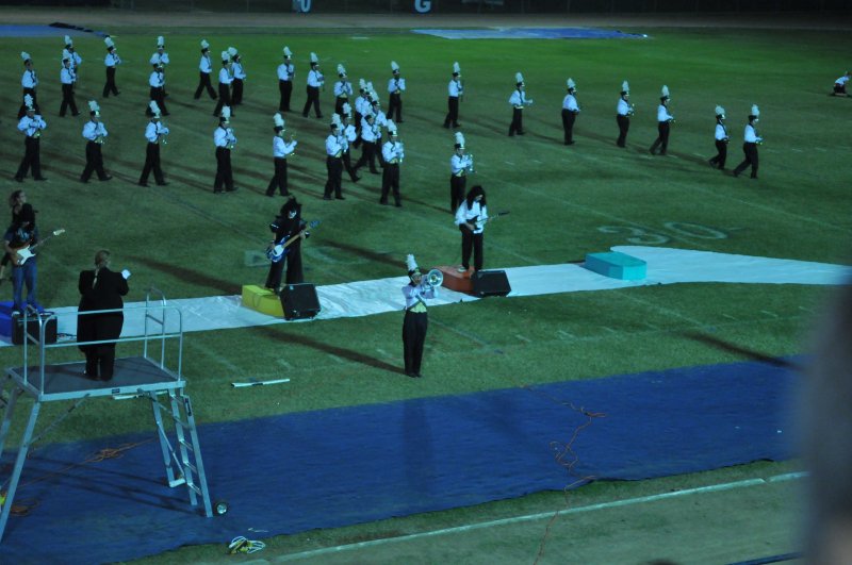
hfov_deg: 24.7
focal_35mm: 82
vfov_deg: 16.5
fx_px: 1950
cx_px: 426
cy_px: 282
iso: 1600
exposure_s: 1/250
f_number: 2.8
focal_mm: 55
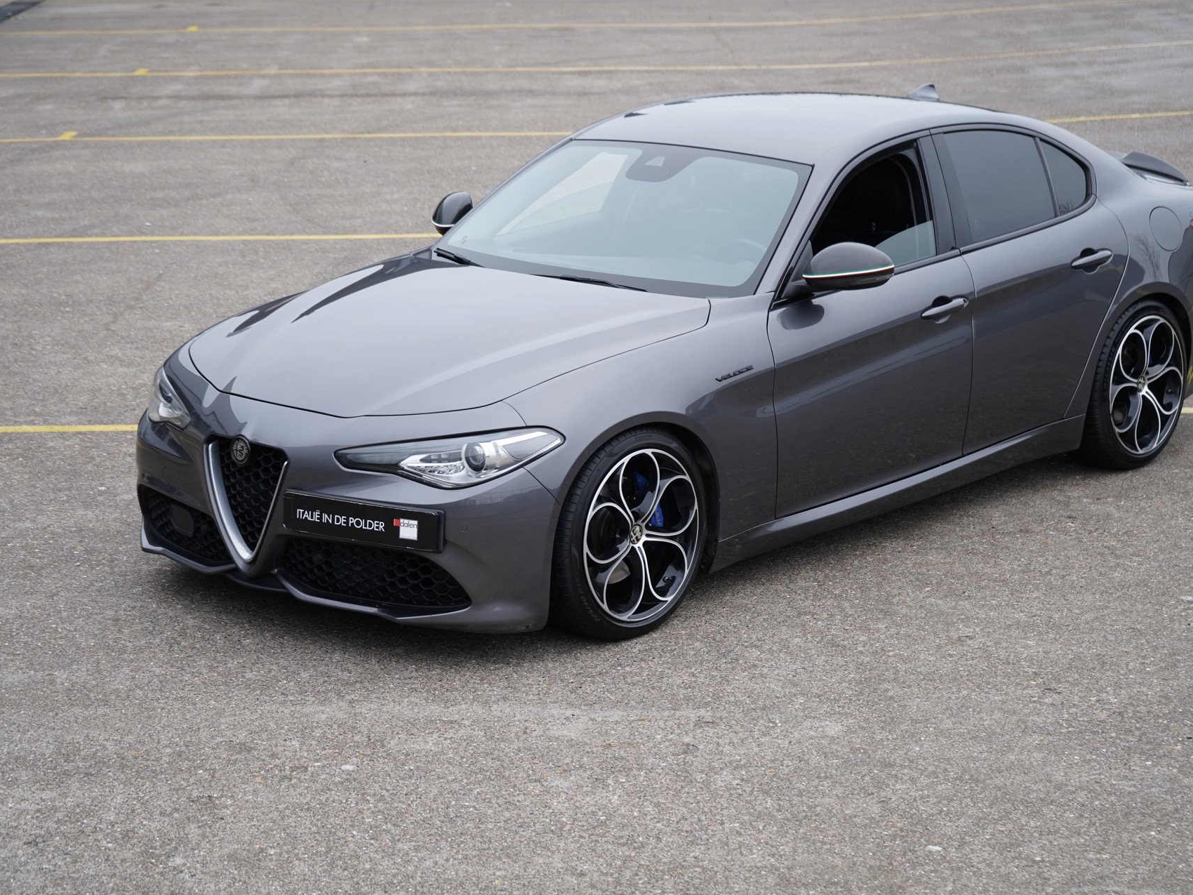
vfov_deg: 19.4
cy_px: 449
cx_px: 627
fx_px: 2619
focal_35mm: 76
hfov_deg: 25.7
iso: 500
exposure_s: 1/160
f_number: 5.6
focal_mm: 70
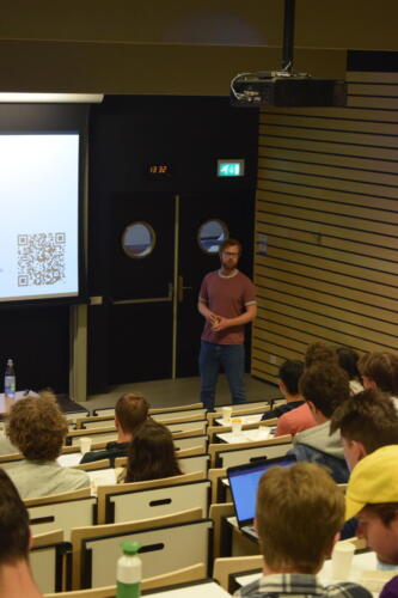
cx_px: 199
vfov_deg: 24.6
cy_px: 299
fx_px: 1369
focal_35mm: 82
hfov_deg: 16.5
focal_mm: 55
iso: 1800
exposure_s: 1/60
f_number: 5.6
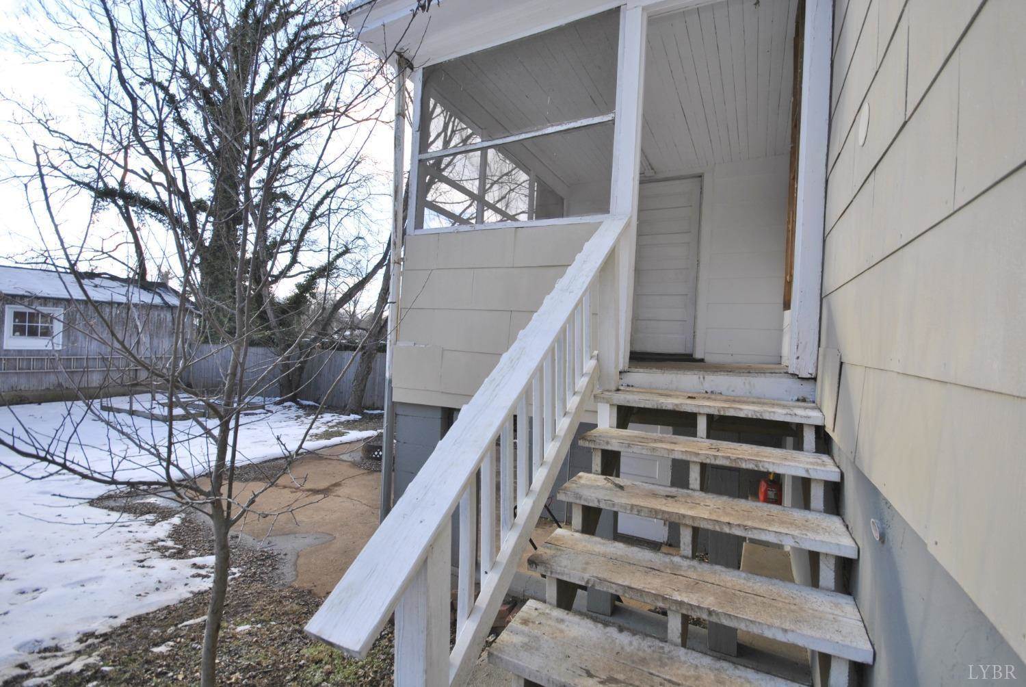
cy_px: 344
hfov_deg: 100.3
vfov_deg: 77.5
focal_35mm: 15
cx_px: 513
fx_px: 428
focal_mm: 10
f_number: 6.3
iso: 100
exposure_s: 1/160
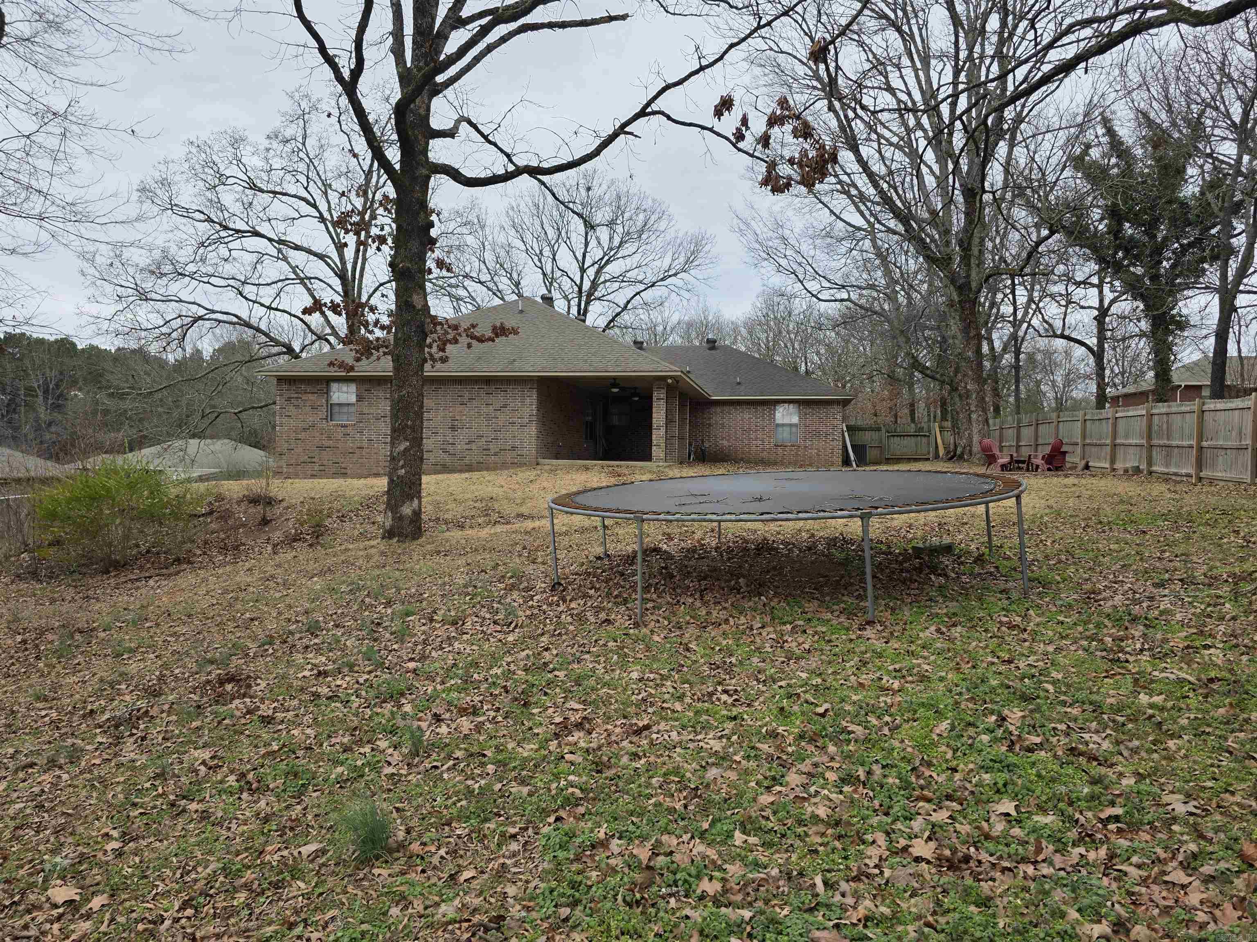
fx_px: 835
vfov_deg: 58.9
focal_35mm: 23
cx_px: 628
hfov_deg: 73.9
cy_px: 471
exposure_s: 1/1989
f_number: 1.7
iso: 80
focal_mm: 6.3
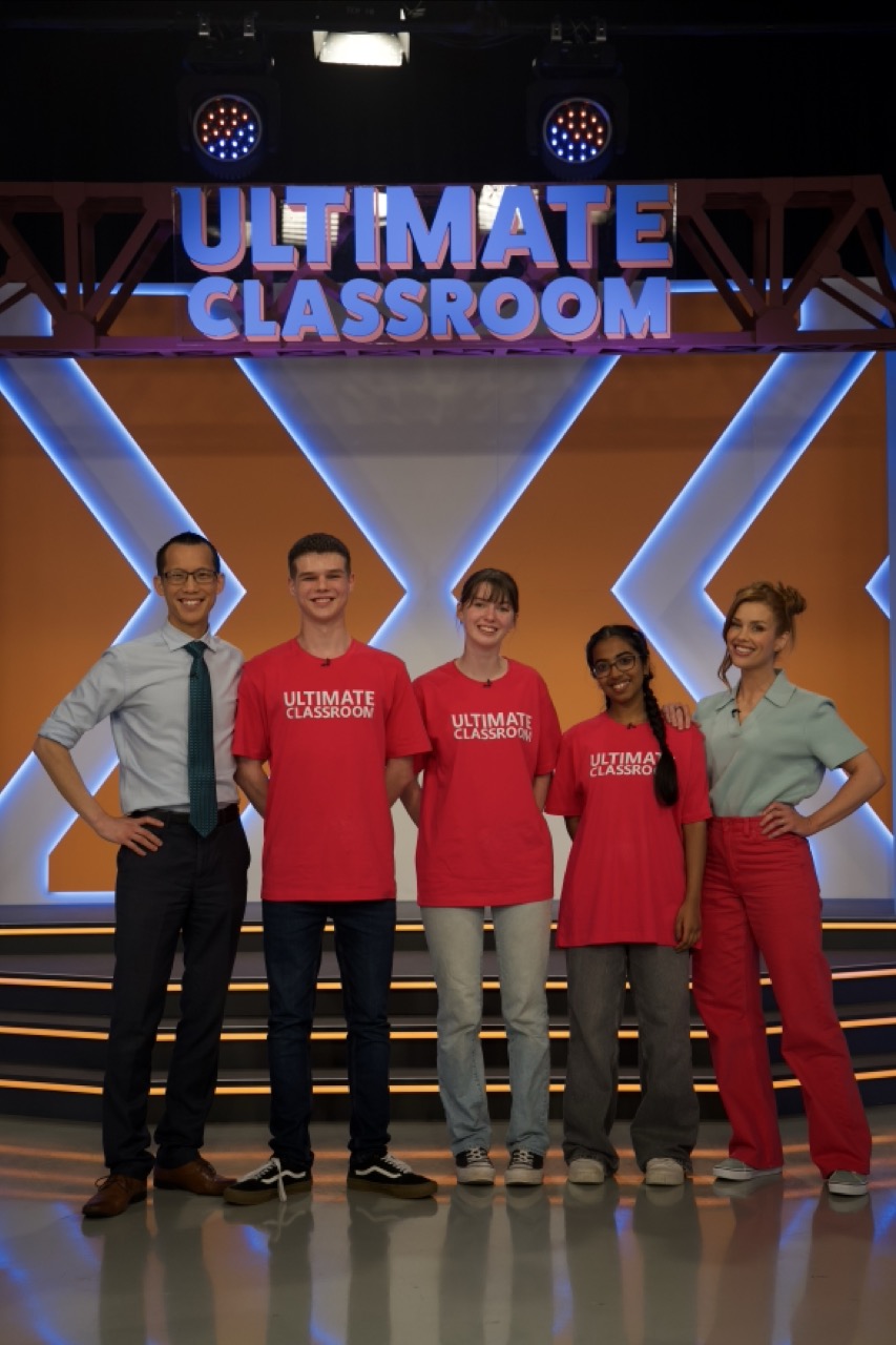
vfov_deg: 36.7
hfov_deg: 24.9
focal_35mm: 54
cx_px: 448
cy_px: 672
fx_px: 2028
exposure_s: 1/250
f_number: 5
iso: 1000
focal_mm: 54.3
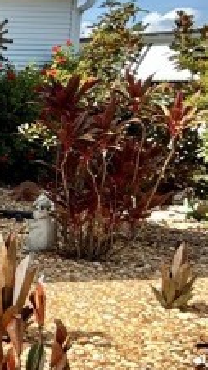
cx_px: -405
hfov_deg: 11.3
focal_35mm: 69
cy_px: 187
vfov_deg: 30.6
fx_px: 677
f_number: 2.2
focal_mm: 2.22
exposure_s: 1/2165
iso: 50
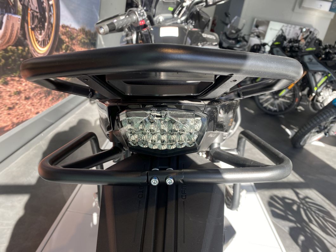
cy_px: 126
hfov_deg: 67.3
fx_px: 252
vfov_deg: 53.1
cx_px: 168
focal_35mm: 26
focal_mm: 4.25
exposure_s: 1/125
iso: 32
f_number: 1.8
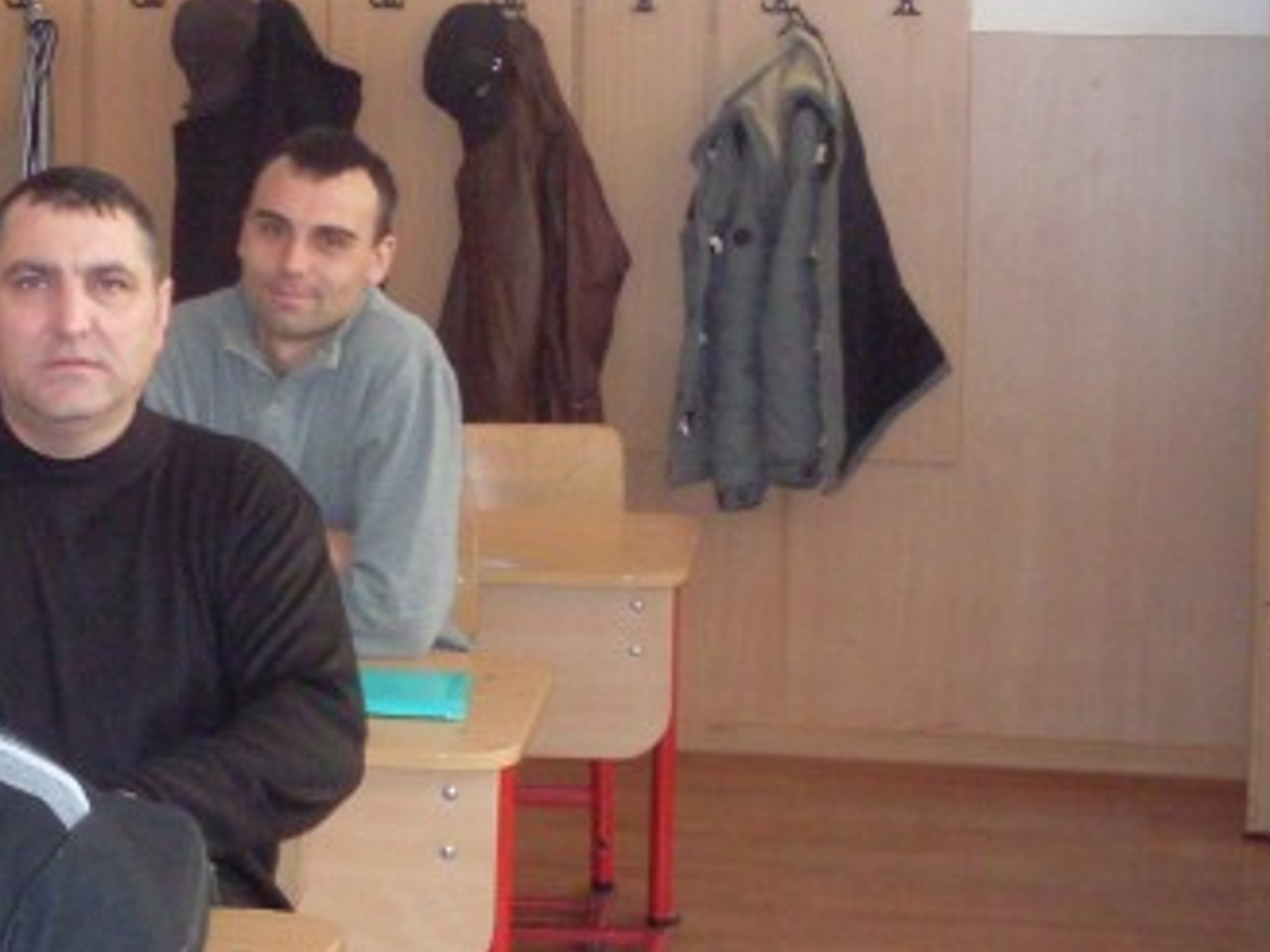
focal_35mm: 93
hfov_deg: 20.7
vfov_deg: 15.9
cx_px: 179
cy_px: 396
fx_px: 3411
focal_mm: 6.3
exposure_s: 1/45
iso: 240
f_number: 2.8
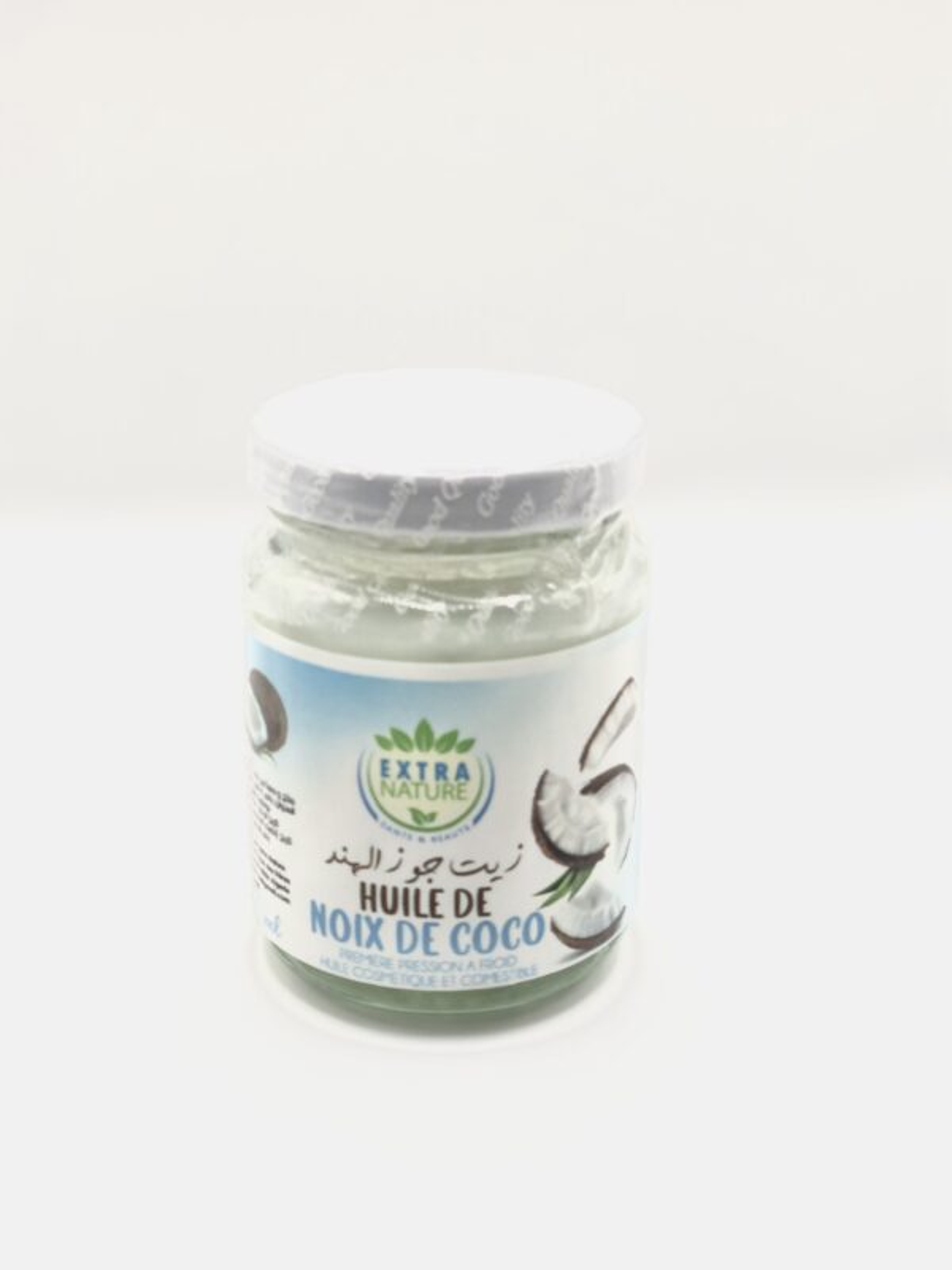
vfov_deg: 36.8
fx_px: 1907
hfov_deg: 28.0
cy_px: 635
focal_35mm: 52
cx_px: 476
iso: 16
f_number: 2.4
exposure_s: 1/73
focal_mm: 6
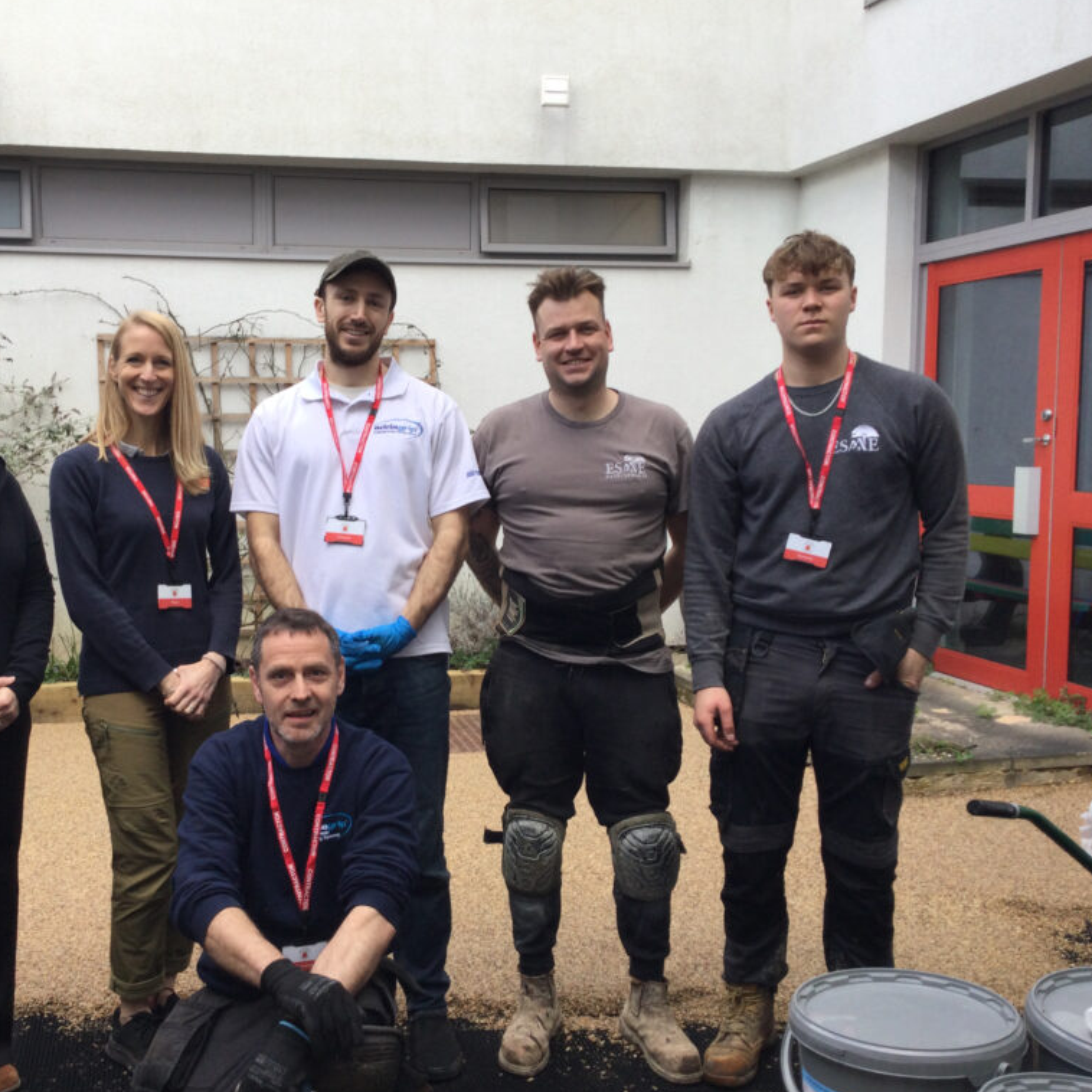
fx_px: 1321
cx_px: 399
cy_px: 545
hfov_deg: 44.5
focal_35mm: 37
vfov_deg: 44.9
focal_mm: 3.3
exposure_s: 1/139
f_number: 2.4
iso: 25
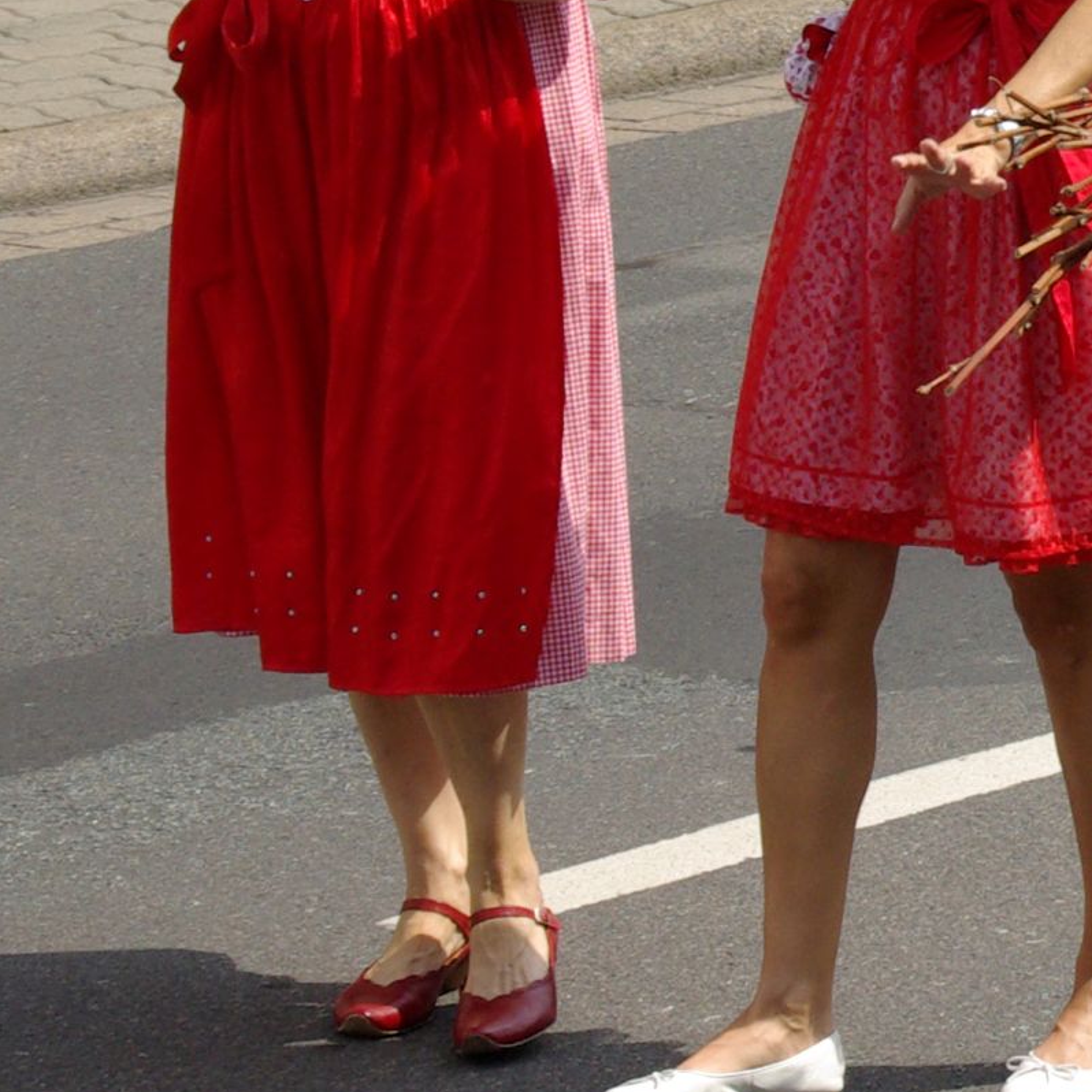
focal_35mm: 180
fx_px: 6428
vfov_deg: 9.7
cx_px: 892
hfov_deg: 9.7
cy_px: 213
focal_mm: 55
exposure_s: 1/750
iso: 400
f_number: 8
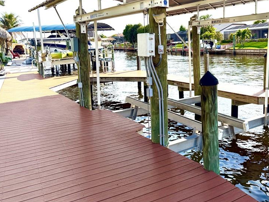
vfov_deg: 41.3
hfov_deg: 52.5
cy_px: 67
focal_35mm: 34
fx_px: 264
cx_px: 189
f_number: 1.78
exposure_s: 1/3759
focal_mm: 6.76
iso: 80
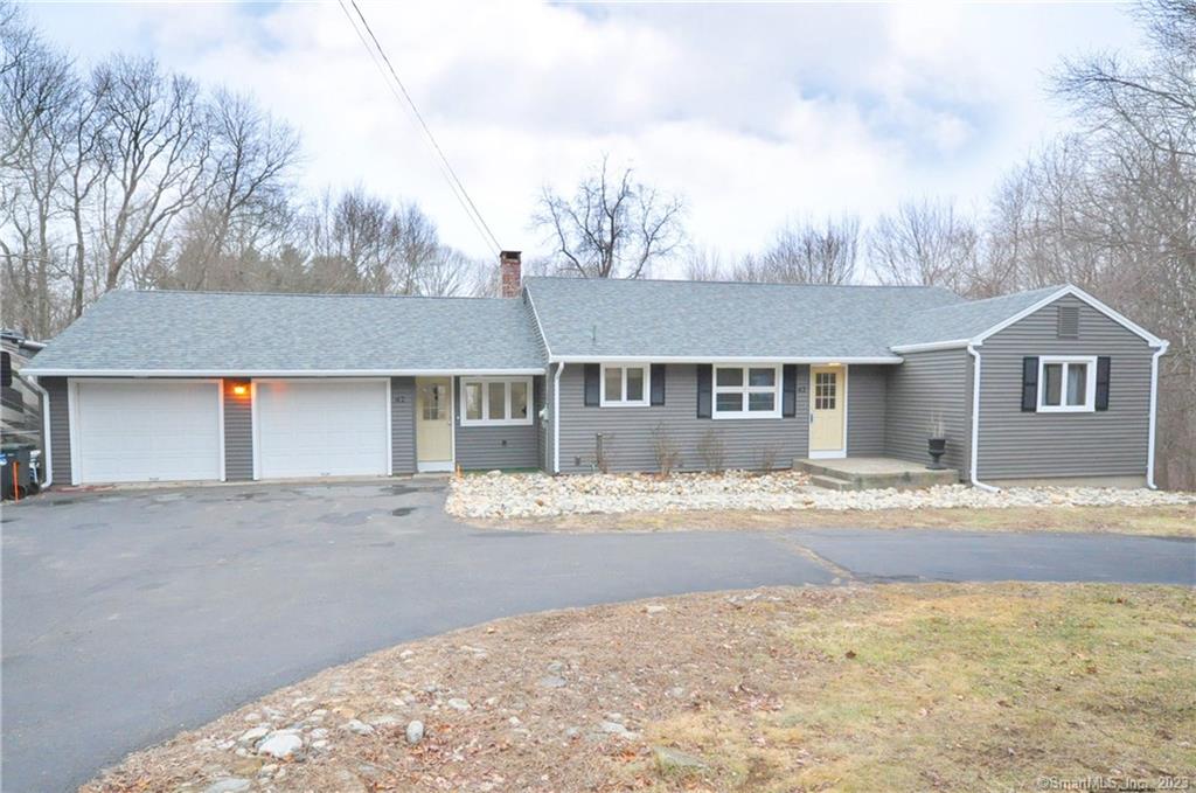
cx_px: 598
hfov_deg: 81.3
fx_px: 696
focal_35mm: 21
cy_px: 396
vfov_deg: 59.3
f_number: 8
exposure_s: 1/350
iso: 2000
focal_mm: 14
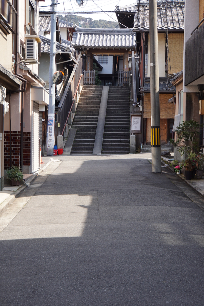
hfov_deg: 18.6
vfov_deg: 27.5
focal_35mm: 74
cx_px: 102
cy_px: 153
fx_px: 624
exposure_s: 1/100
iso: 100
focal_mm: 49
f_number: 6.3
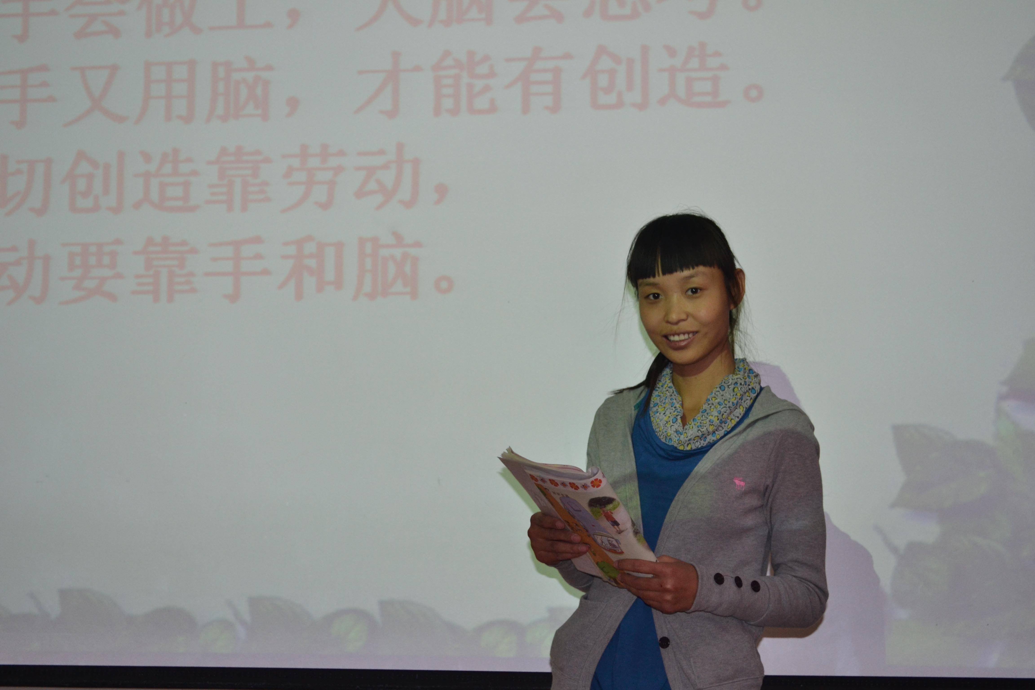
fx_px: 1552
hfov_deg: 36.9
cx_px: 518
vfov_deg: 25.1
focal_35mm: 54
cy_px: 345
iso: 800
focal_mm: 36
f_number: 5
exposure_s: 1/100
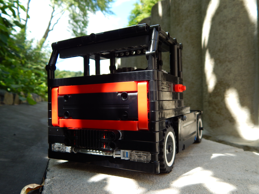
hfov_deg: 63.4
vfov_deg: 49.7
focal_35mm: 28
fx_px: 209
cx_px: 130
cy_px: 97
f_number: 3.2
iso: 125
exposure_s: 1/320
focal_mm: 5.1
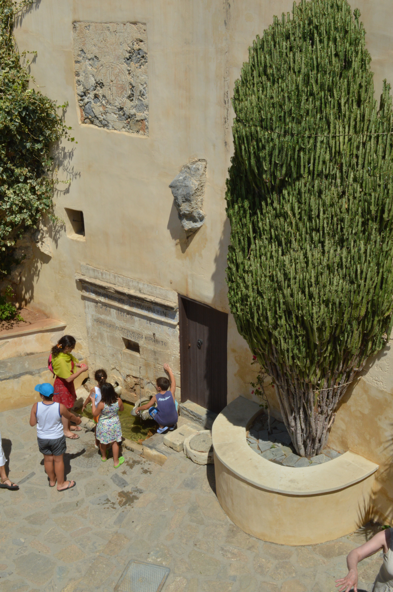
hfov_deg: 31.8
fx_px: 689
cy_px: 296
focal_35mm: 42
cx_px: 196
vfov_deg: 46.4
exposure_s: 1/250
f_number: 22
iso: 400
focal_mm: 28
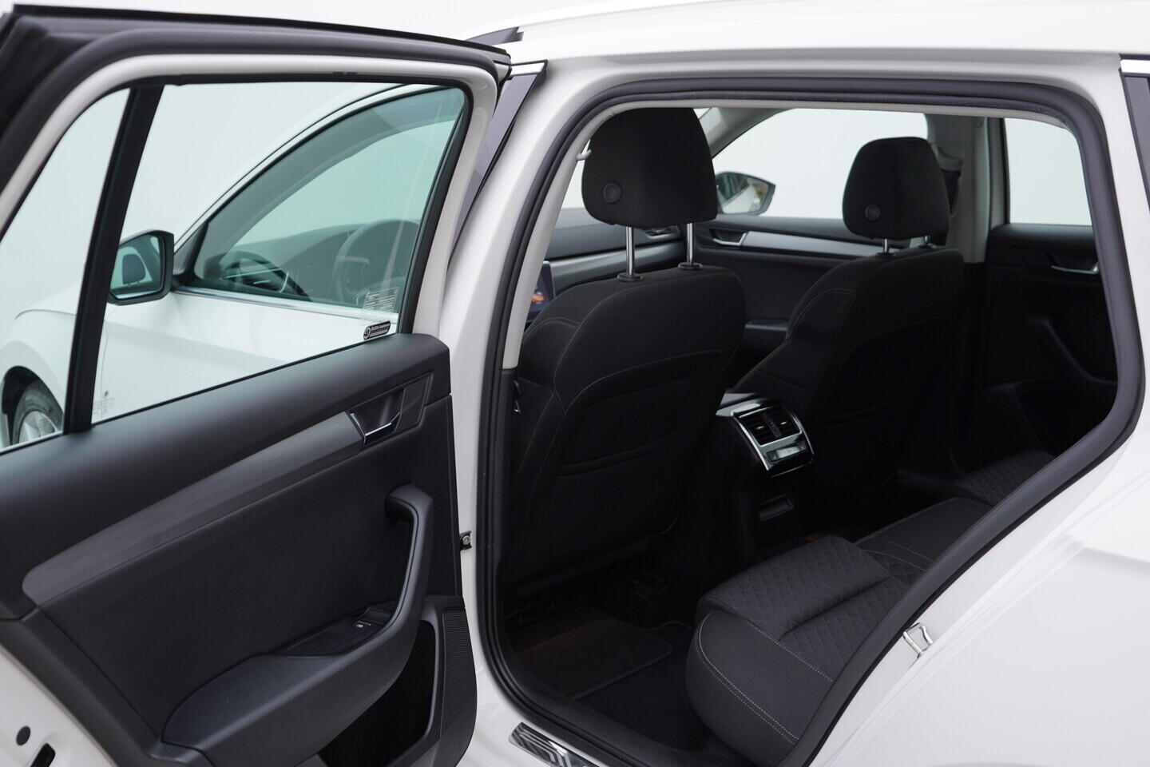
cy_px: 384
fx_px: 1150
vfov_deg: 36.9
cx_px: 575
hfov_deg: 53.1
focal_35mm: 36
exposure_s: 1/60
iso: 125
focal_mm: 24
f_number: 3.5
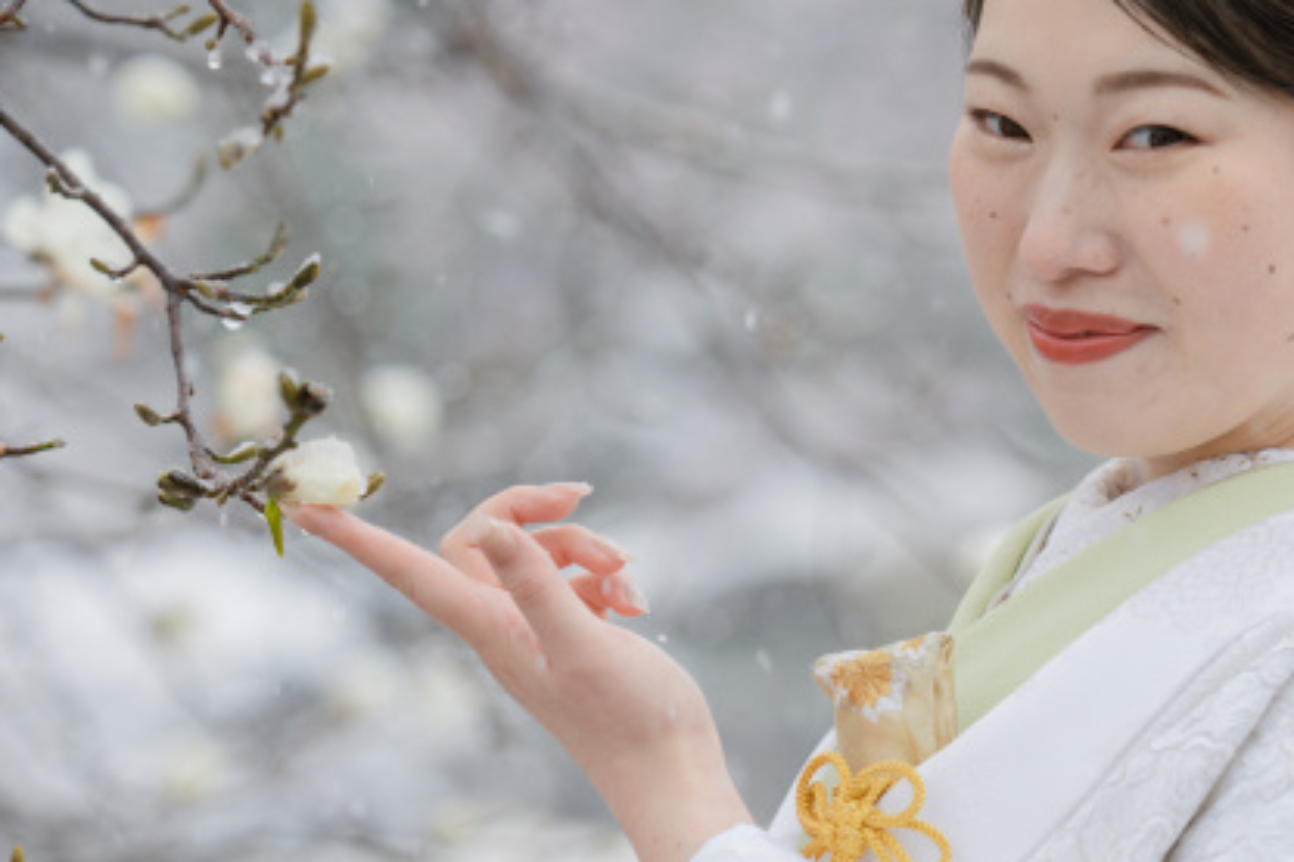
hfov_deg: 10.5
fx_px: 7042
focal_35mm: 196
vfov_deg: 7.0
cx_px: 728
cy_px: 534
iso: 200
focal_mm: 102
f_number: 3.5
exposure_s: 1/320
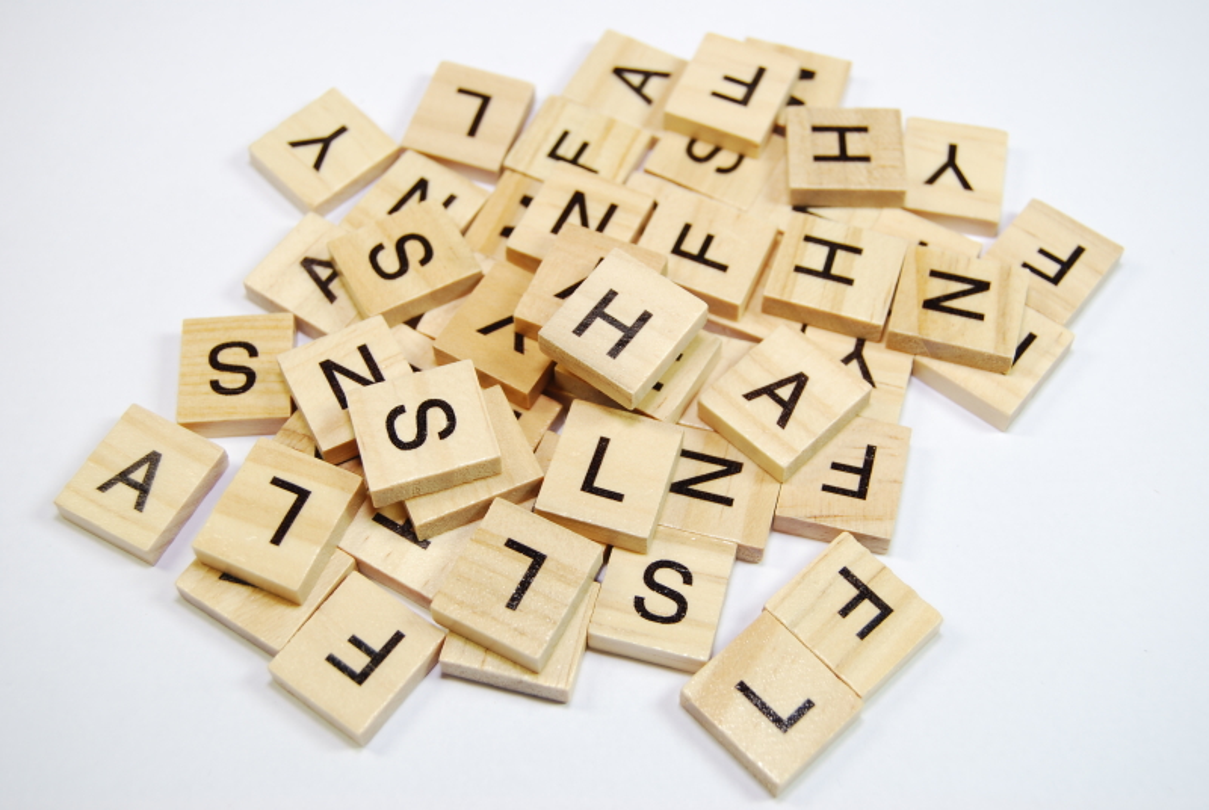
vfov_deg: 26.6
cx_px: 604
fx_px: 1715
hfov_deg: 38.8
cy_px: 405
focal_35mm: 51
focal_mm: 34
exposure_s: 1/125
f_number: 5
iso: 200
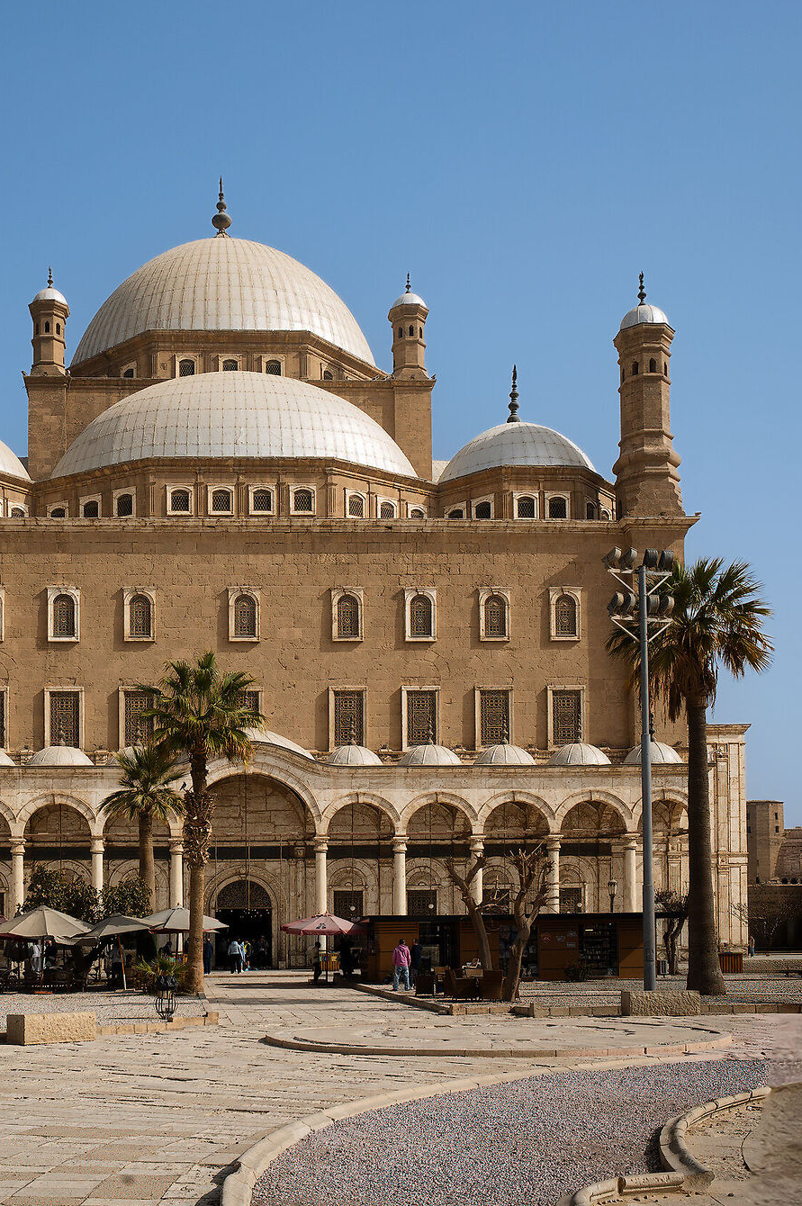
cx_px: 203
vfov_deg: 43.6
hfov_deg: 30.6
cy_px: 267
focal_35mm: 43
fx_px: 1439
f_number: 10
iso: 100
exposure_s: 1/500
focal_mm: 24
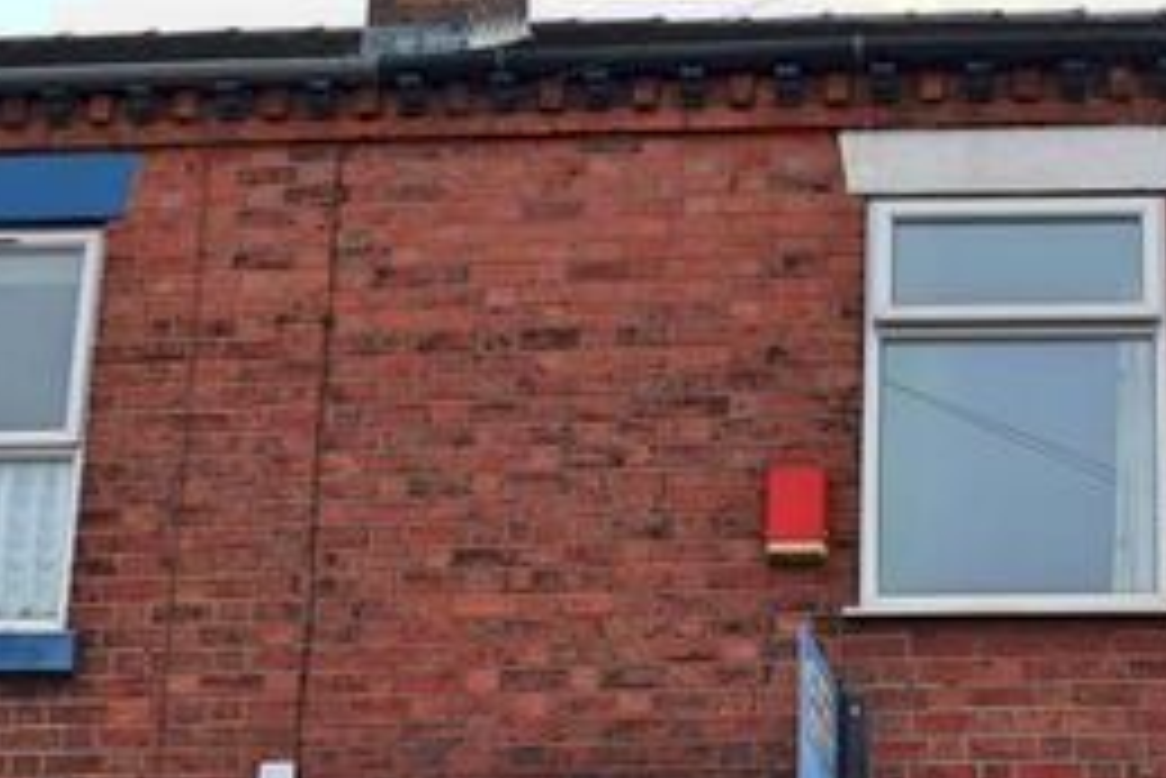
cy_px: 789
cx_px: 1035
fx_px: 2366
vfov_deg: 18.2
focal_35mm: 73
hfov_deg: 26.8
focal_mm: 18
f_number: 10
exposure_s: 1/250
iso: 400
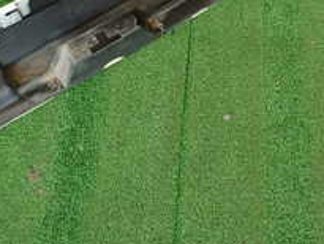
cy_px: -100
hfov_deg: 26.1
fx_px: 684
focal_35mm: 73
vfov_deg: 18.4
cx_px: 267
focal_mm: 4.5
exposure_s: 1/60
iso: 125
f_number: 2
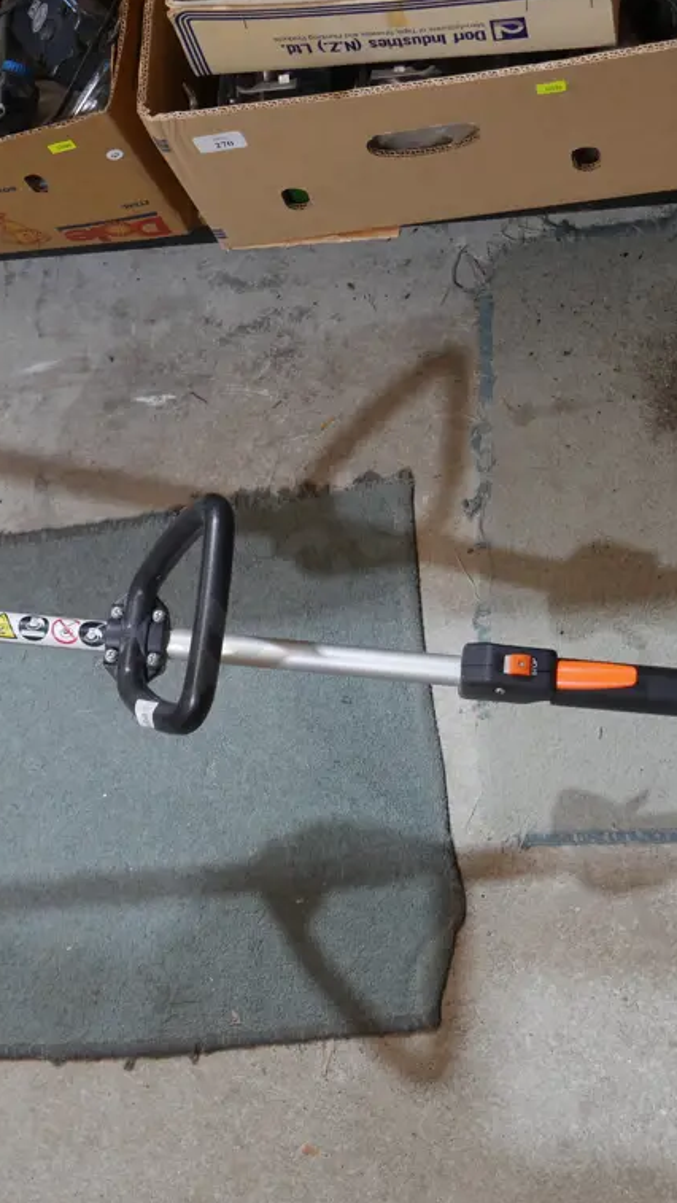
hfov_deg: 21.4
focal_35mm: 56
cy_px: 606
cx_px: 257
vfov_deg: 37.2
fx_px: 1787
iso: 500
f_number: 4.5
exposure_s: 1/60
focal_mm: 19
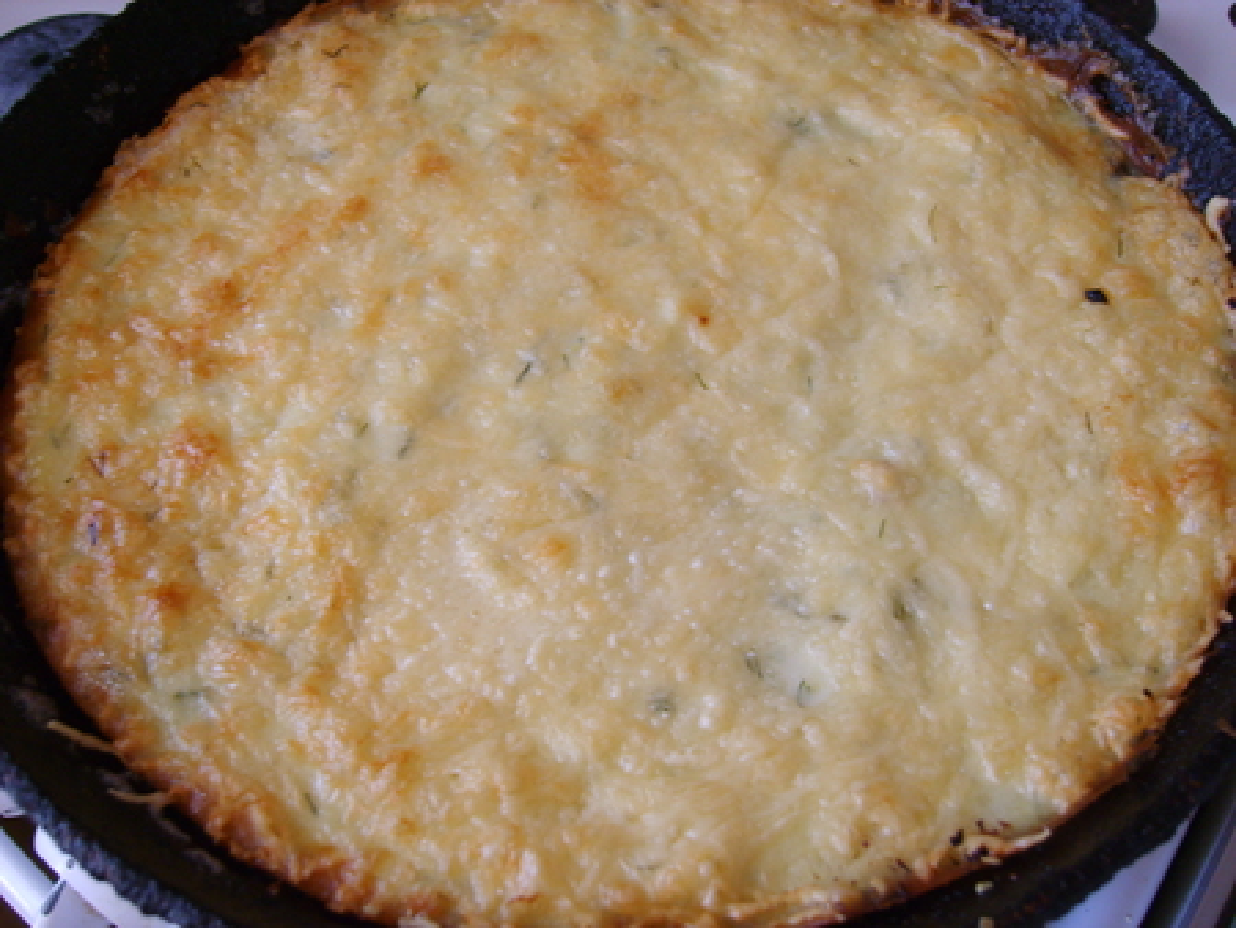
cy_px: 464
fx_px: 1250
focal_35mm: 35
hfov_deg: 52.6
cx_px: 618
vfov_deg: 40.7
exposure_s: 1/15
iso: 123
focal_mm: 7.4
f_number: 2.8
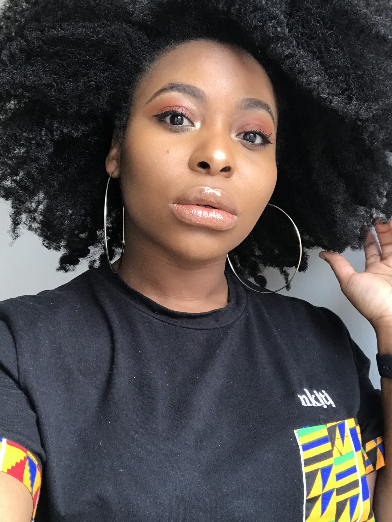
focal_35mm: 39
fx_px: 588
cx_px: 198
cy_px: 251
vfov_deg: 47.8
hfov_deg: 36.9
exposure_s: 1/33
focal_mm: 2.87
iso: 40
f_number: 2.2
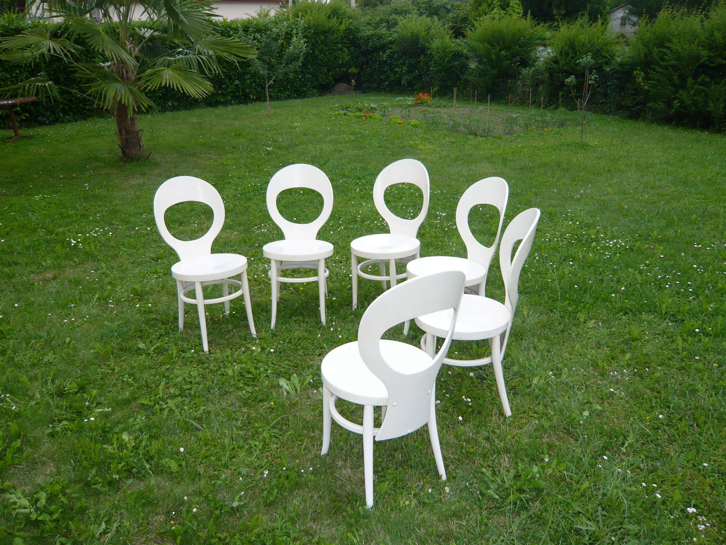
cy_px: 272
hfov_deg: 63.4
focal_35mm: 28
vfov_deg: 49.7
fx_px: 587
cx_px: 363
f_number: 2.8
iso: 100
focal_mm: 4.6
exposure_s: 1/400
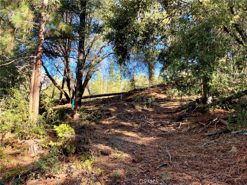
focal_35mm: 29
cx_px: 124
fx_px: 207
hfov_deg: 61.7
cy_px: 92
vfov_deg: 48.2
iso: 20
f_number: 1.8
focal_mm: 3
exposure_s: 1/122
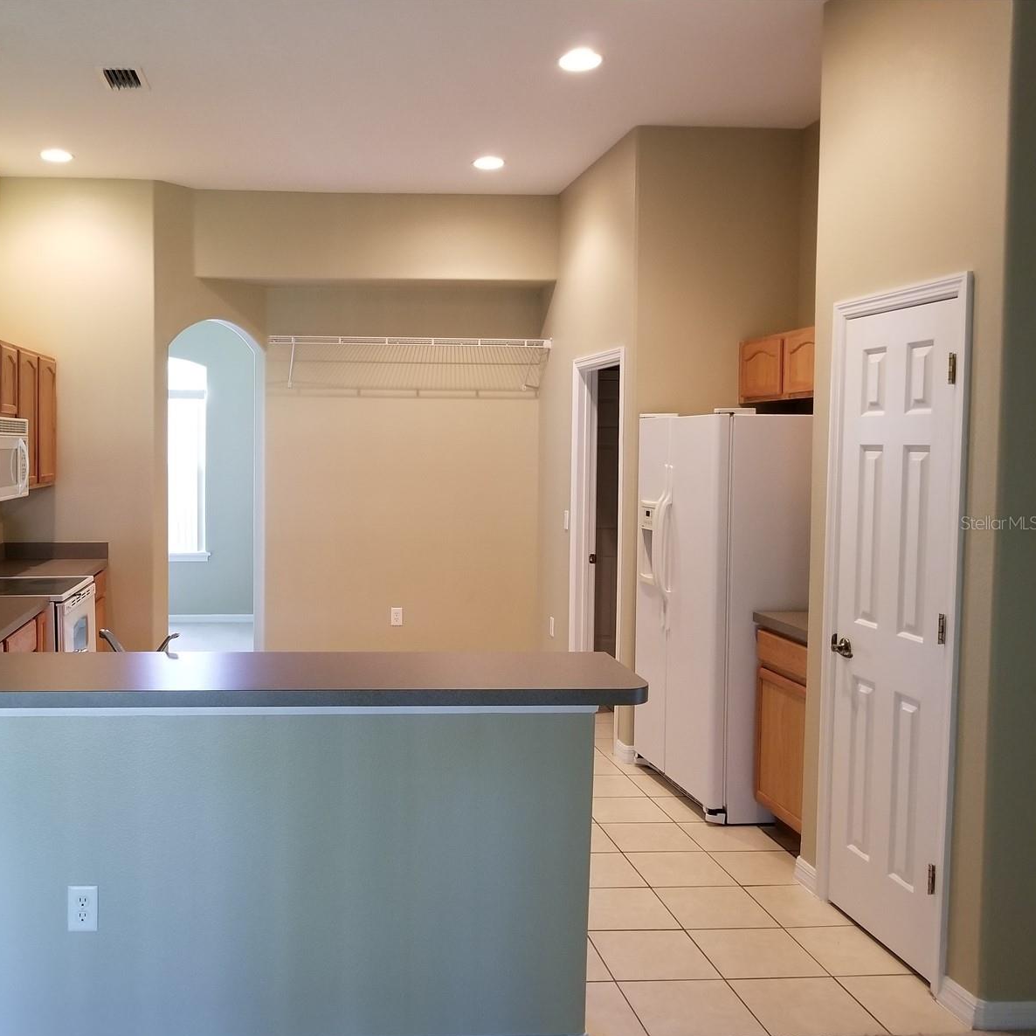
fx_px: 1050
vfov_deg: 52.5
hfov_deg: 51.5
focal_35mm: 31
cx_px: 344
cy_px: 522
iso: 200
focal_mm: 4.25
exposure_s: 1/24
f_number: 1.7
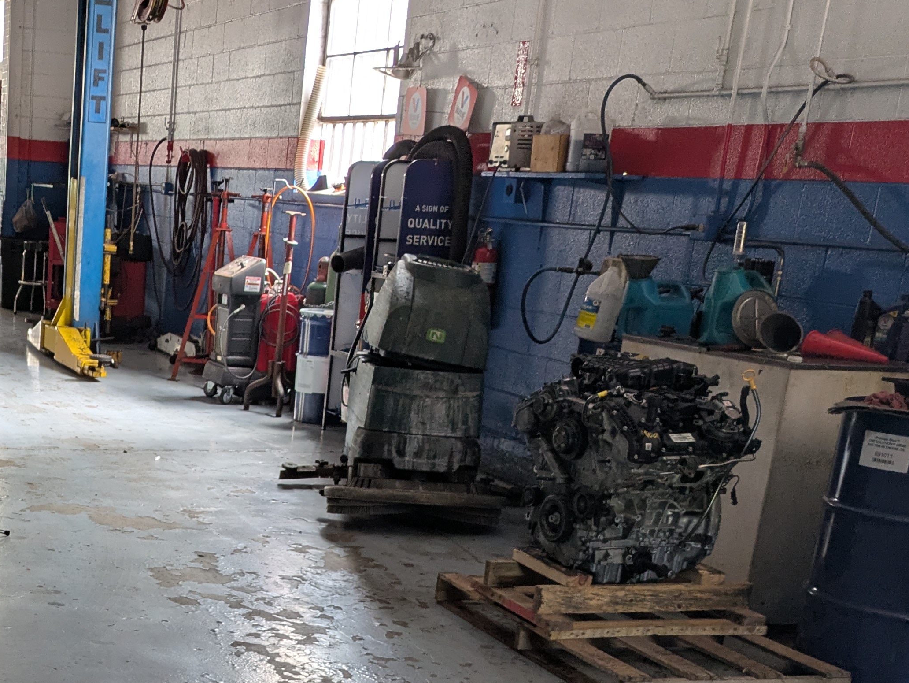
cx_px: 71
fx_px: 1471
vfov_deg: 24.8
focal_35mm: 56
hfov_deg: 32.4
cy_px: 692
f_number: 1.89
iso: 85
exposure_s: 1/30
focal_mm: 5.43
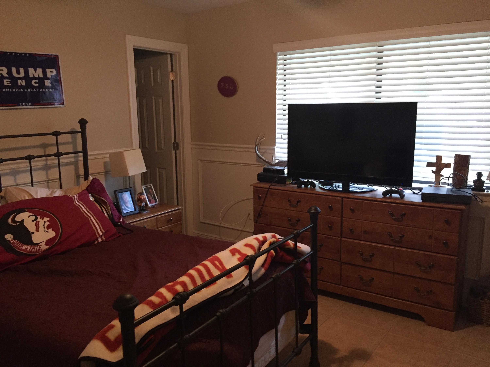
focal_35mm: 29
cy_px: 184
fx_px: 411
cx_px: 245
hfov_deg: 61.7
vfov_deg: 48.2
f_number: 2.2
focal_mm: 4.15
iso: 250
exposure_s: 1/17
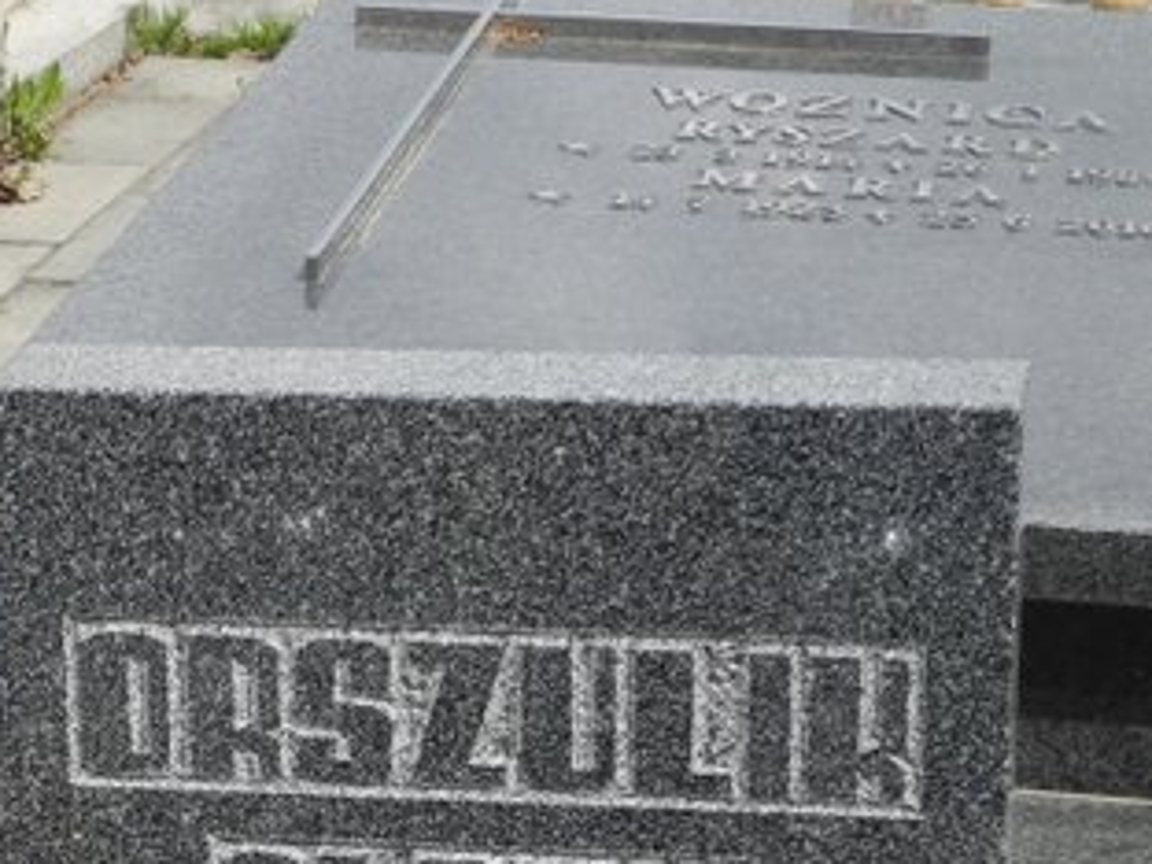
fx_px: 4692
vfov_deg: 10.4
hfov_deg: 13.9
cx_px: 144
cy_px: 923
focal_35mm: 141
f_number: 3.5
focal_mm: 11.8
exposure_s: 1/1250
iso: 100
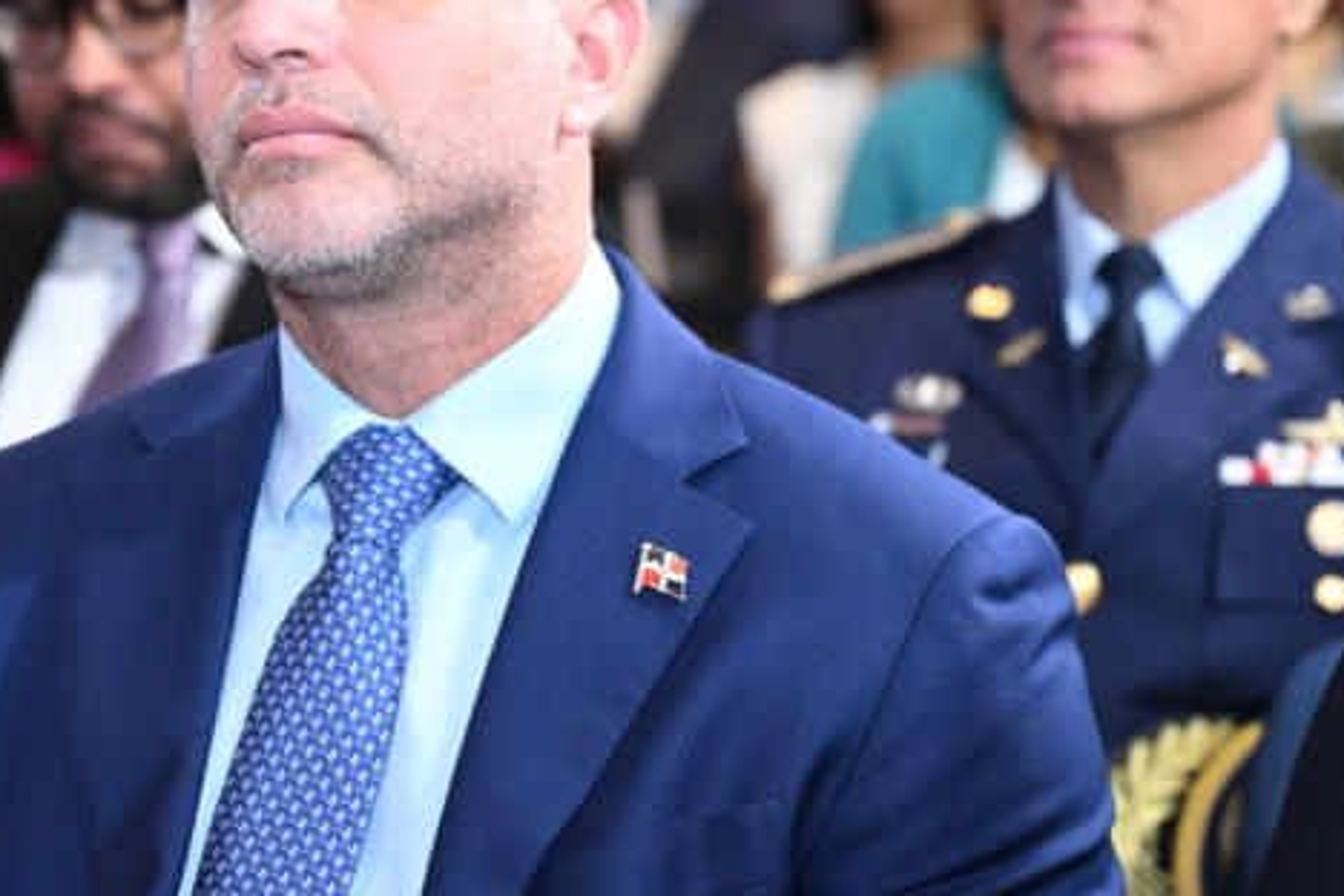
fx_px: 5712
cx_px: 353
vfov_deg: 9.0
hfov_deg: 13.4
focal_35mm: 153
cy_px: 337
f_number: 2.8
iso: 640
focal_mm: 70
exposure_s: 1/160
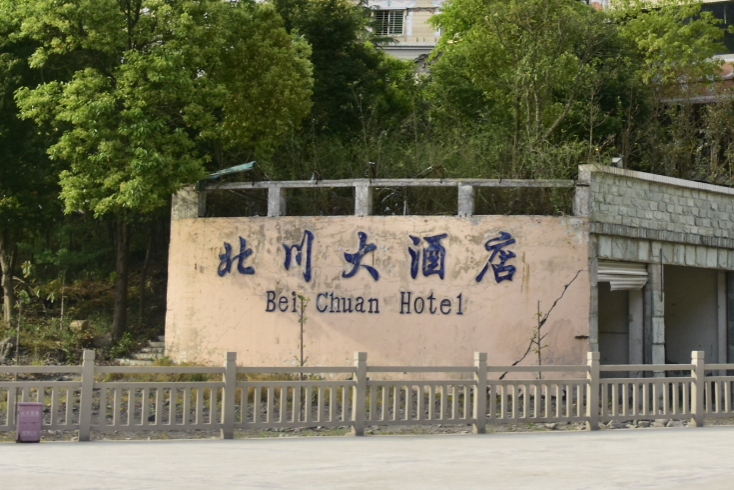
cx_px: 507
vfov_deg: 15.5
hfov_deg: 23.5
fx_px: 1753
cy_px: -36
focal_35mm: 86
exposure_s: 1/1000
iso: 320
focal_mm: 26
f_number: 3.8
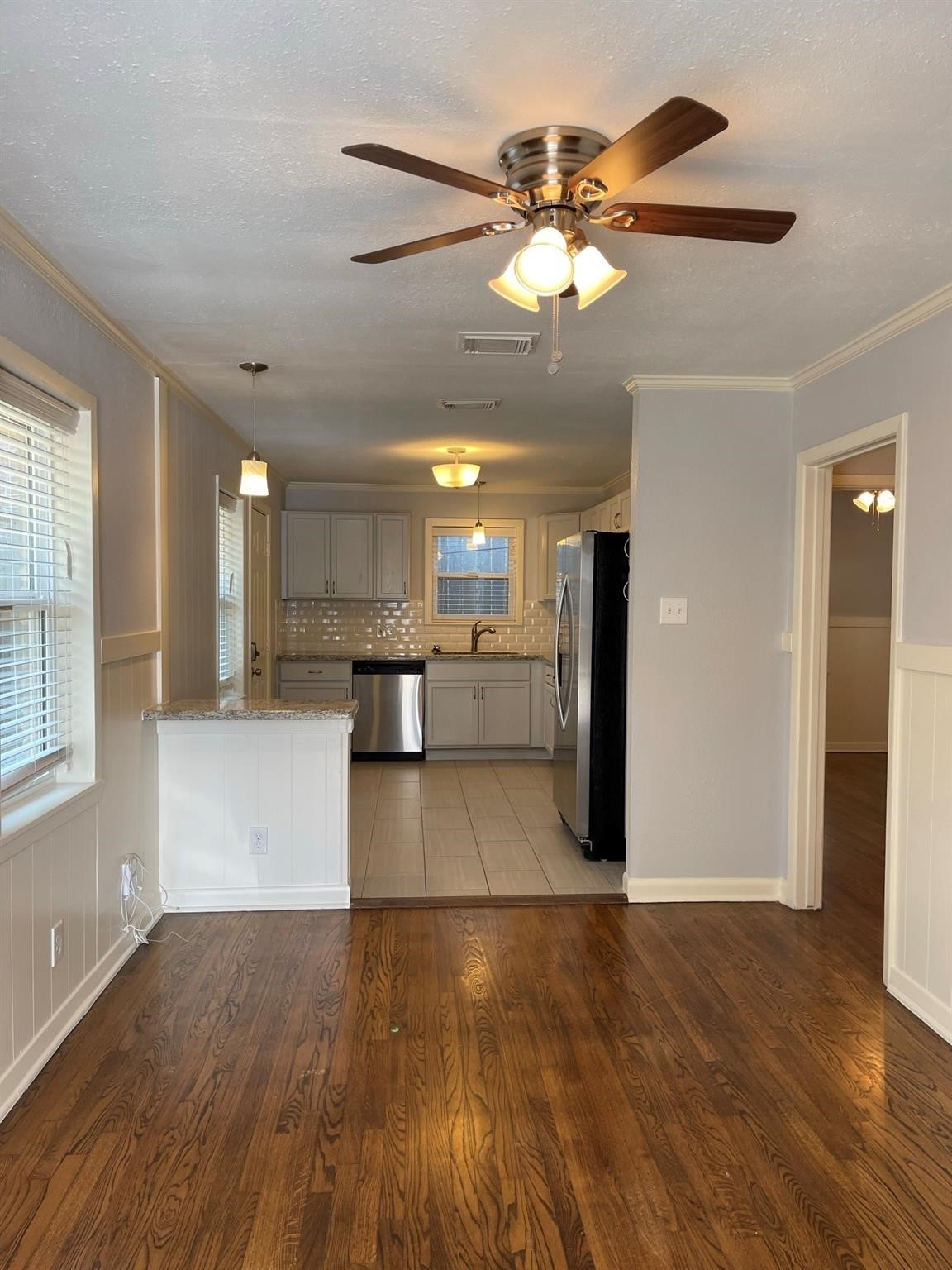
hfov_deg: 53.1
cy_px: 635
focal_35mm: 26
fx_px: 953
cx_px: 476
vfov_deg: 67.3
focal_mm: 5.1
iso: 80
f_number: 1.6
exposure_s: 1/120
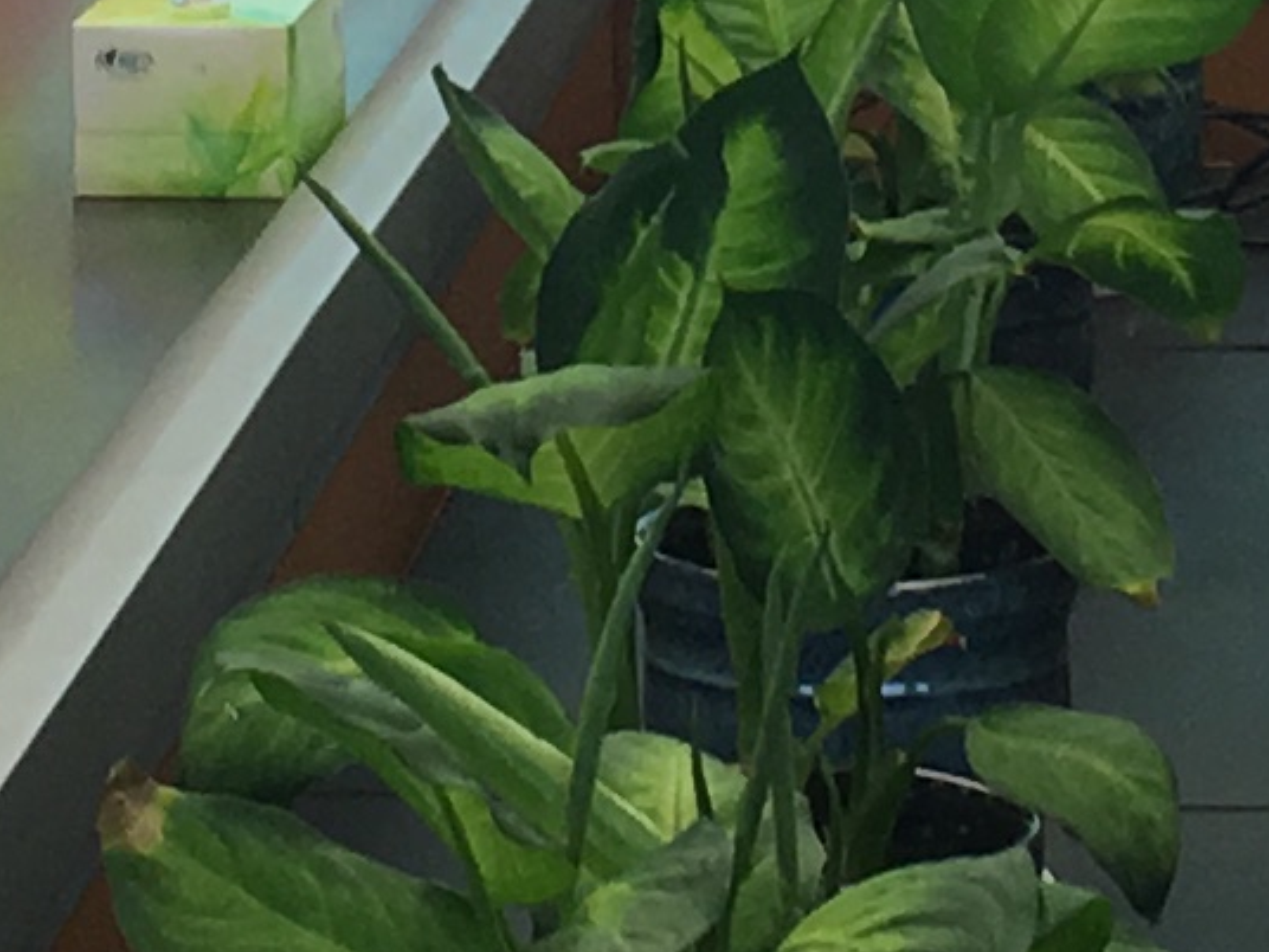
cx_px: 580
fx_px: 7992
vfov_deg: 6.7
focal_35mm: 218
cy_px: -343
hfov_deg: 9.1
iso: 32
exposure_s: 1/50
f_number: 2.2
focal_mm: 4.15
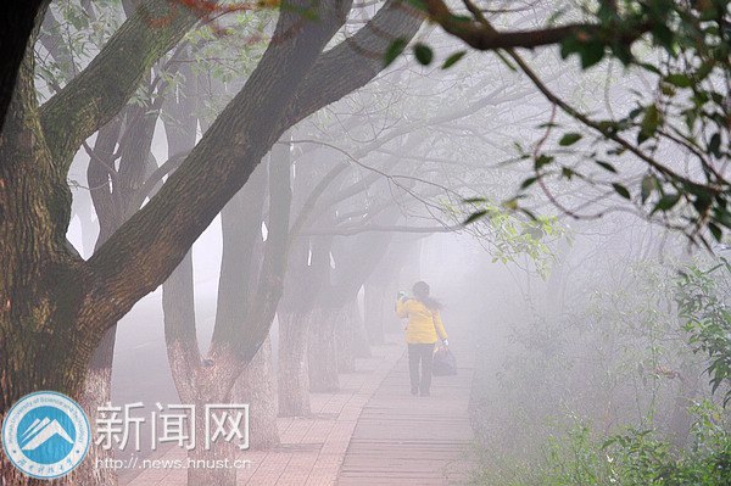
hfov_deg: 15.2
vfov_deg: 10.1
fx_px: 2739
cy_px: 243
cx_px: 366
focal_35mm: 135
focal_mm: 90
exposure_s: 1/60
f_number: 6.3
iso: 450
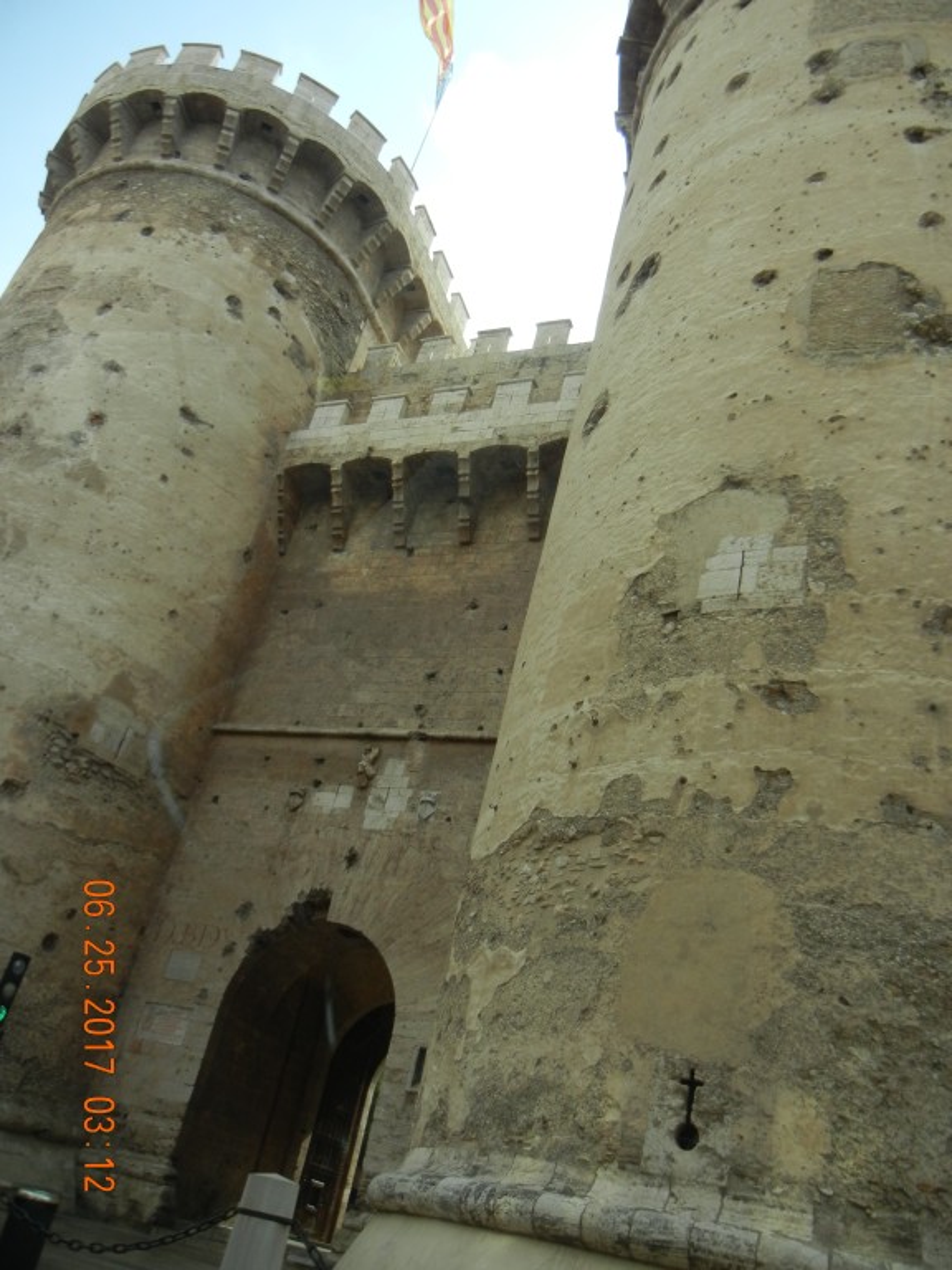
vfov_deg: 60.0
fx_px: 1100
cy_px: 635
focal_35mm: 30
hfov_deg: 46.8
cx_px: 476
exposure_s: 1/594
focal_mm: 5.4
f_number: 3.5
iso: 160
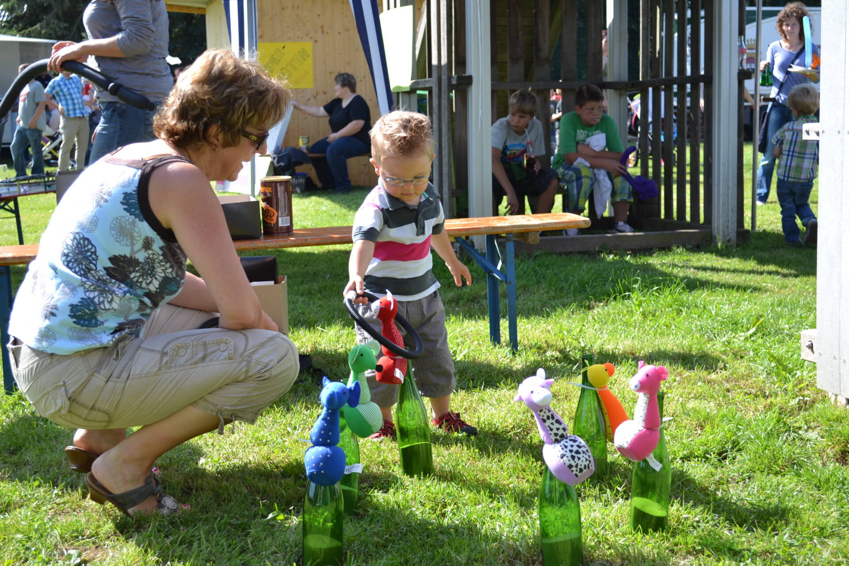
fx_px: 1238
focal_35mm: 52
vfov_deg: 25.8
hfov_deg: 37.9
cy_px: 283
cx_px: 424
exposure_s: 1/125
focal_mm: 35
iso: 100
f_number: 5.6
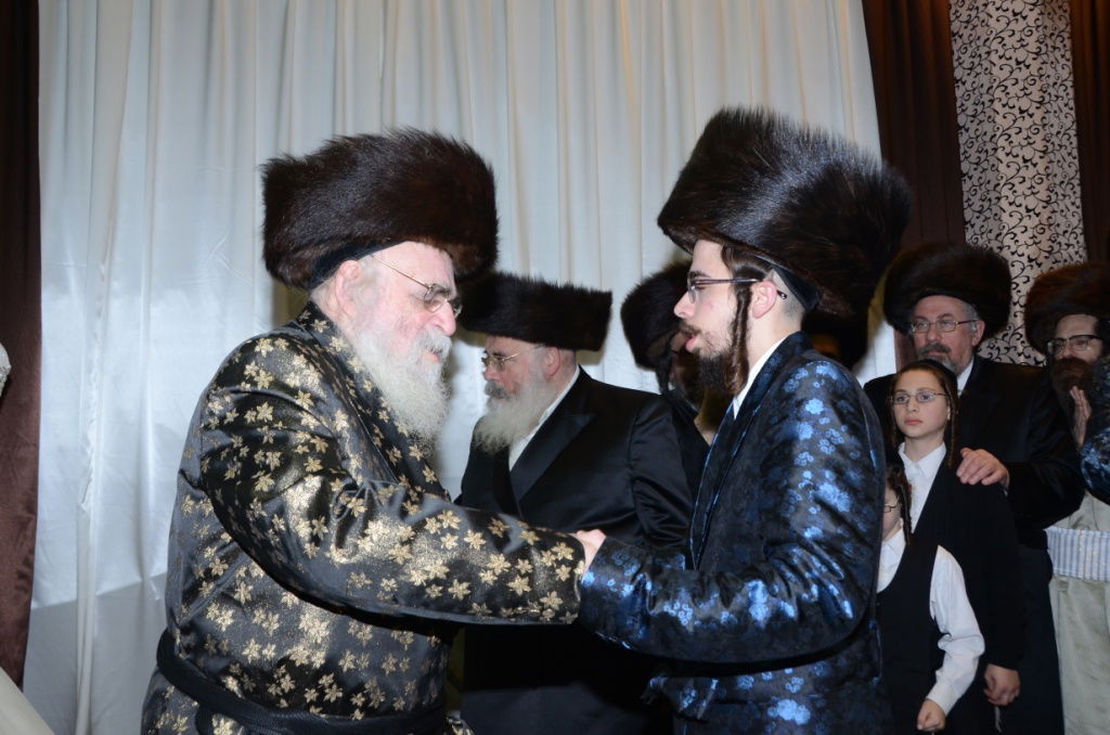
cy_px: 368
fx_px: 1015
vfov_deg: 39.8
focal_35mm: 33
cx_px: 555
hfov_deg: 57.3
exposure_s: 1/100
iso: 500
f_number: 5.6
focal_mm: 22
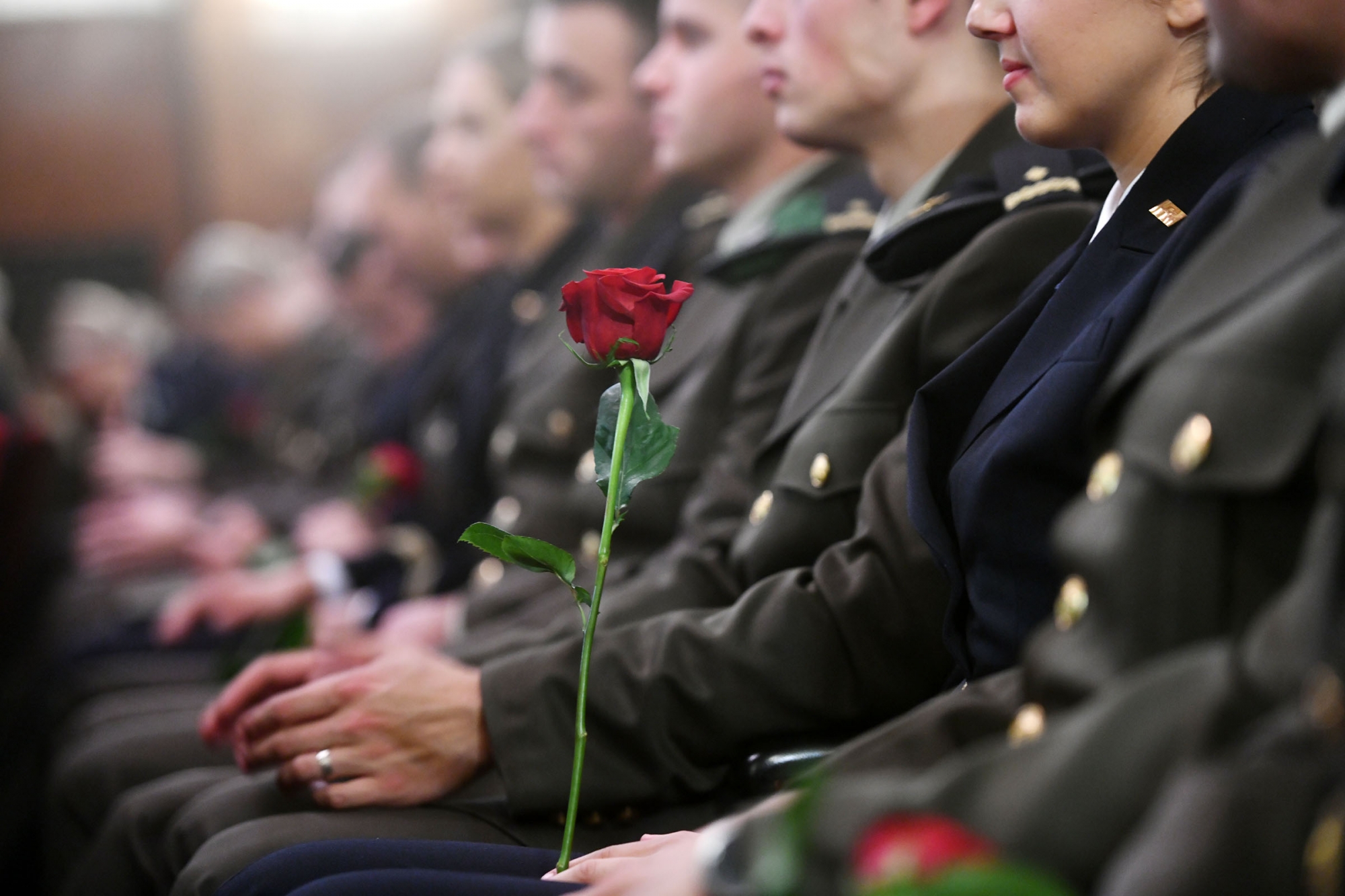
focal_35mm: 130
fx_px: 4856
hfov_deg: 15.8
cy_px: 448
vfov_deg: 10.5
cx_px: 672
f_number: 2.8
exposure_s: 1/60
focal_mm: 130
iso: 2000
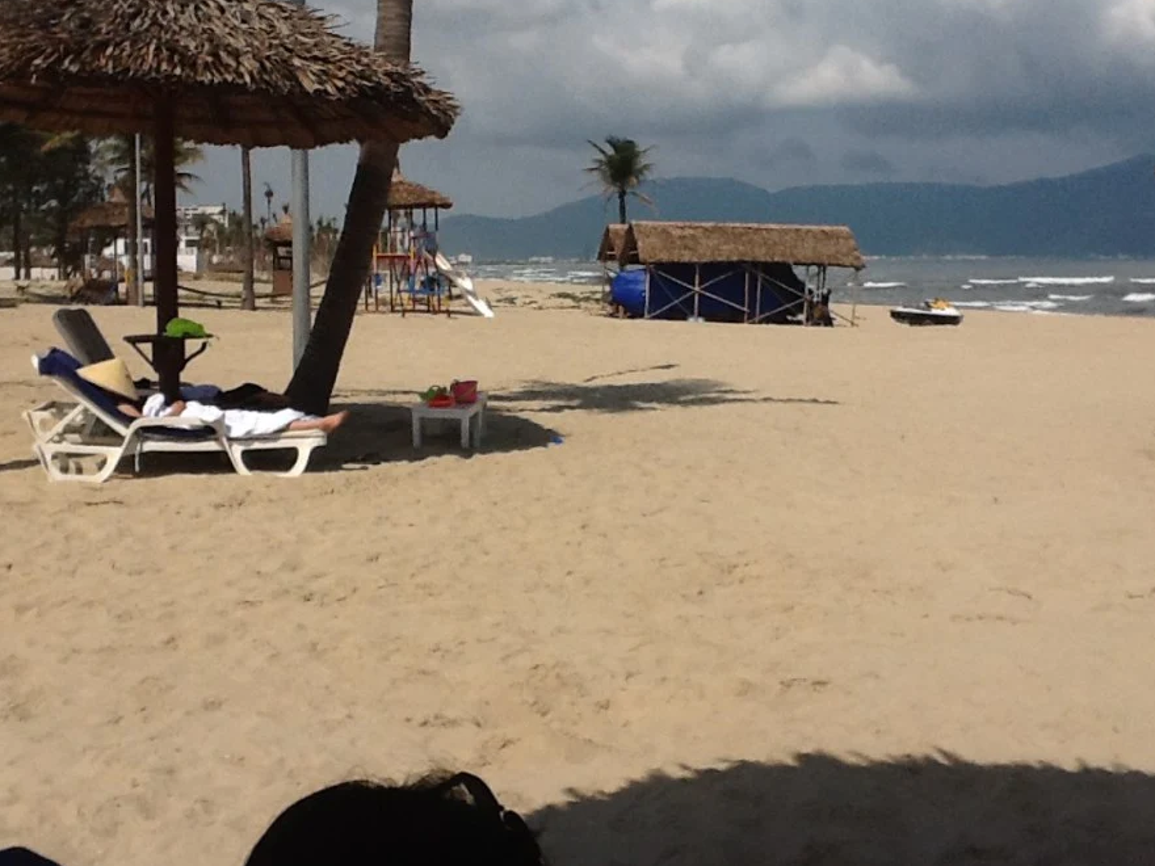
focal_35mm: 45
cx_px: 568
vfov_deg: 32.2
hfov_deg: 42.1
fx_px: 1501
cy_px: 435
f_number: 2.4
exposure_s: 1/5348
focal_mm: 2.03
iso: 50
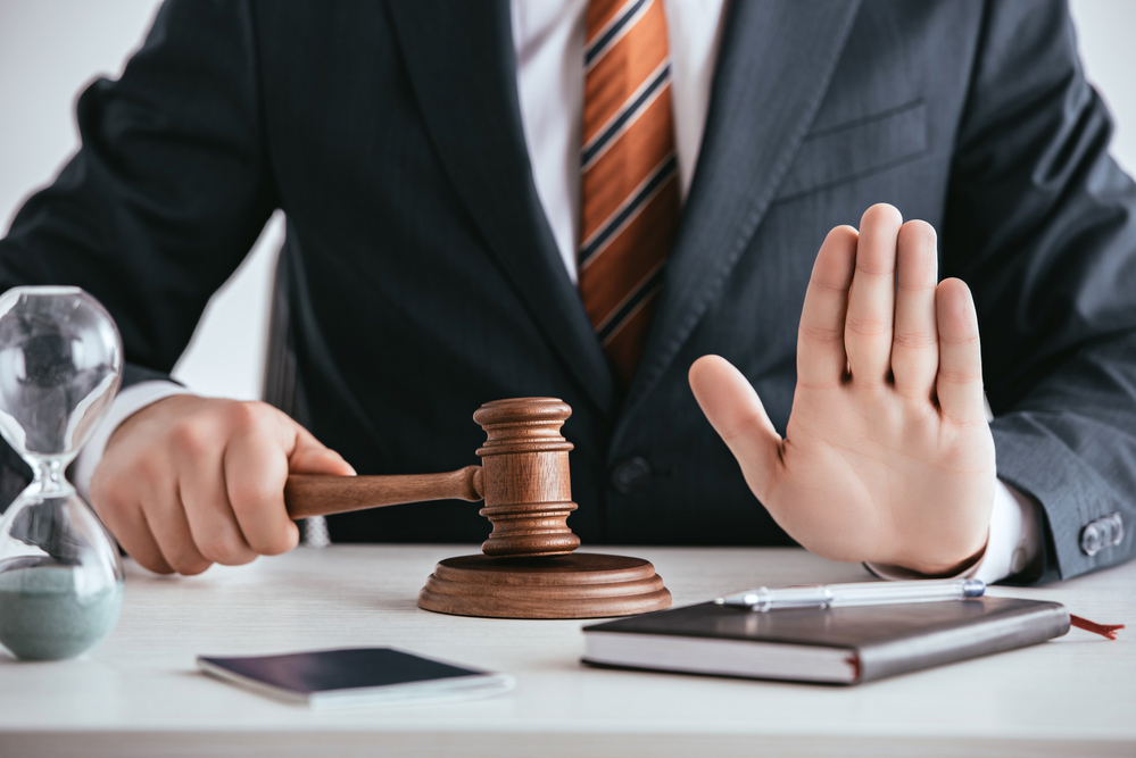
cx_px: 568
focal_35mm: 170
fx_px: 5367
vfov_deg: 8.1
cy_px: 379
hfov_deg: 12.1
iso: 160
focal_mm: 170
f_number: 5
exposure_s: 1/200
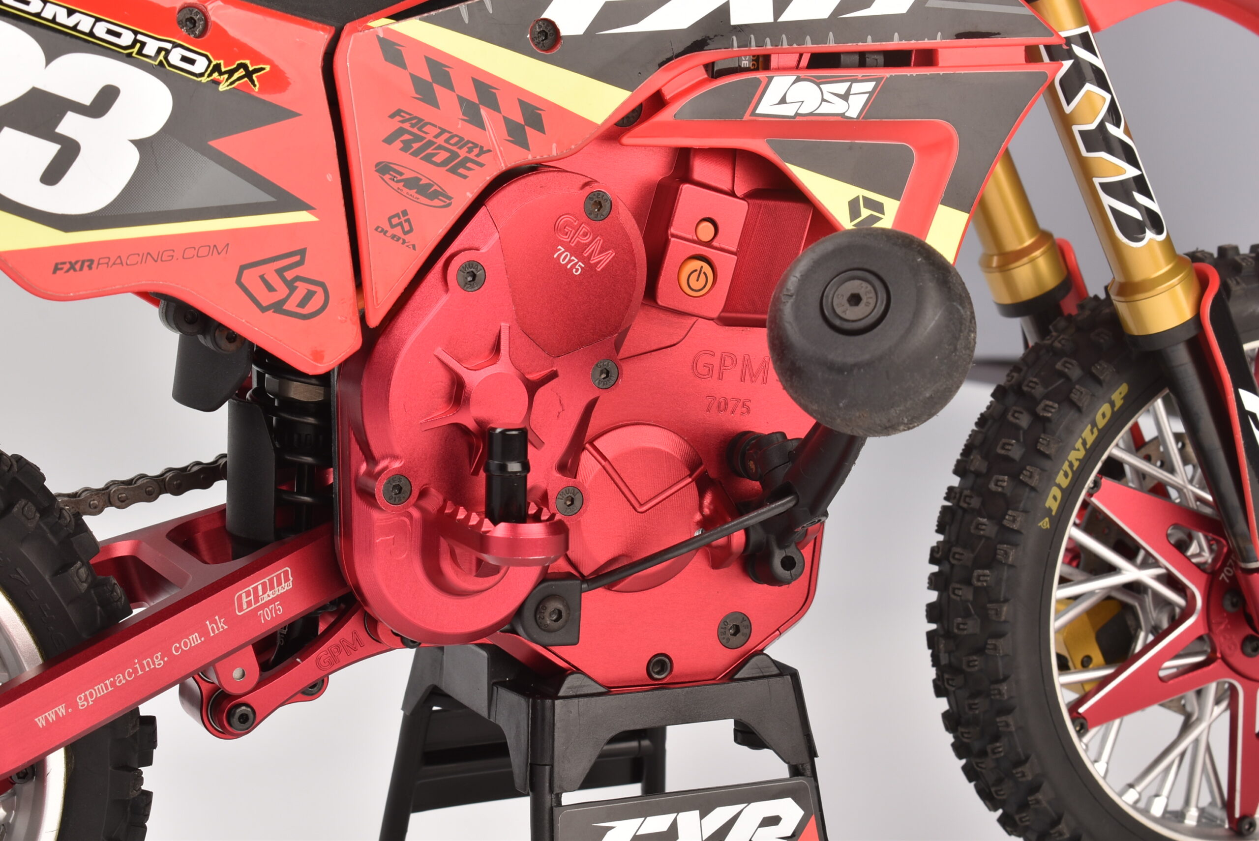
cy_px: 420
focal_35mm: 82
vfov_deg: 16.6
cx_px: 630
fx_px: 2887
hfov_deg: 24.6
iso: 100
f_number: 14
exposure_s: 1/100
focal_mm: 55
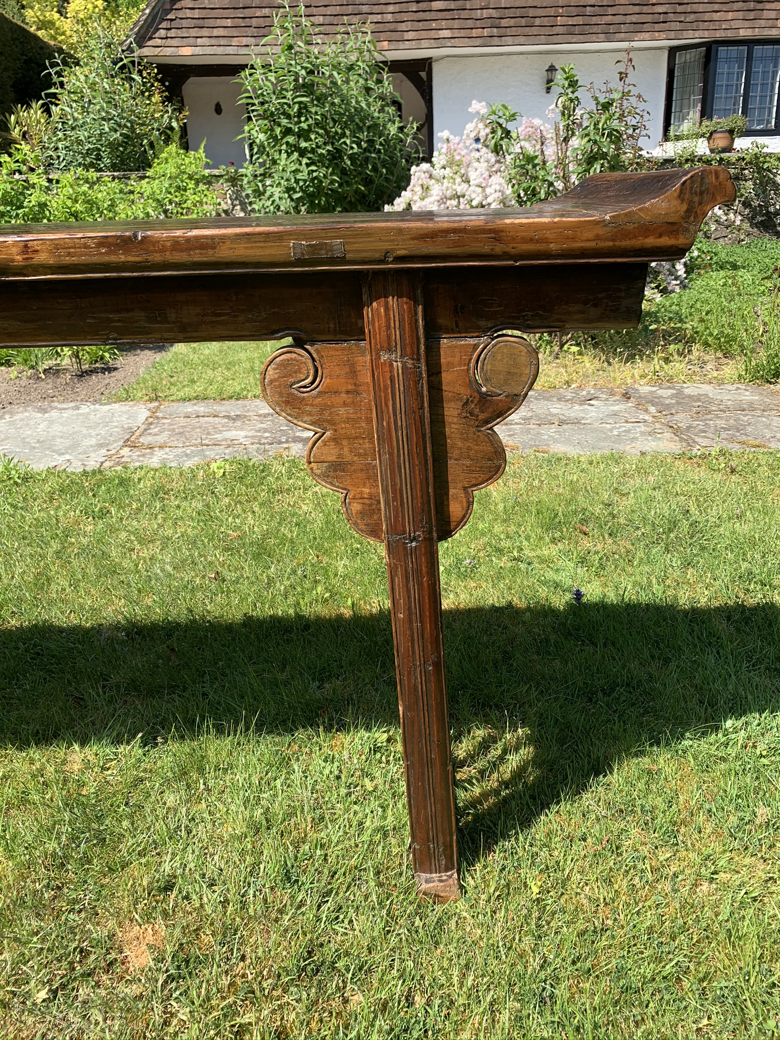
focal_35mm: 26
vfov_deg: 67.3
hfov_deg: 53.1
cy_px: 520
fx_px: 781
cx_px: 390
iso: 25
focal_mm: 4.25
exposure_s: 1/842
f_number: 1.8
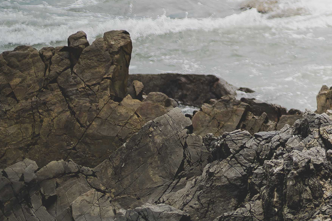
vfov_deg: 11.0
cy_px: -131
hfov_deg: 15.5
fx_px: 1097
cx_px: 541
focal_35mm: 119
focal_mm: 35
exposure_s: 1/2500
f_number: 1.8
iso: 80
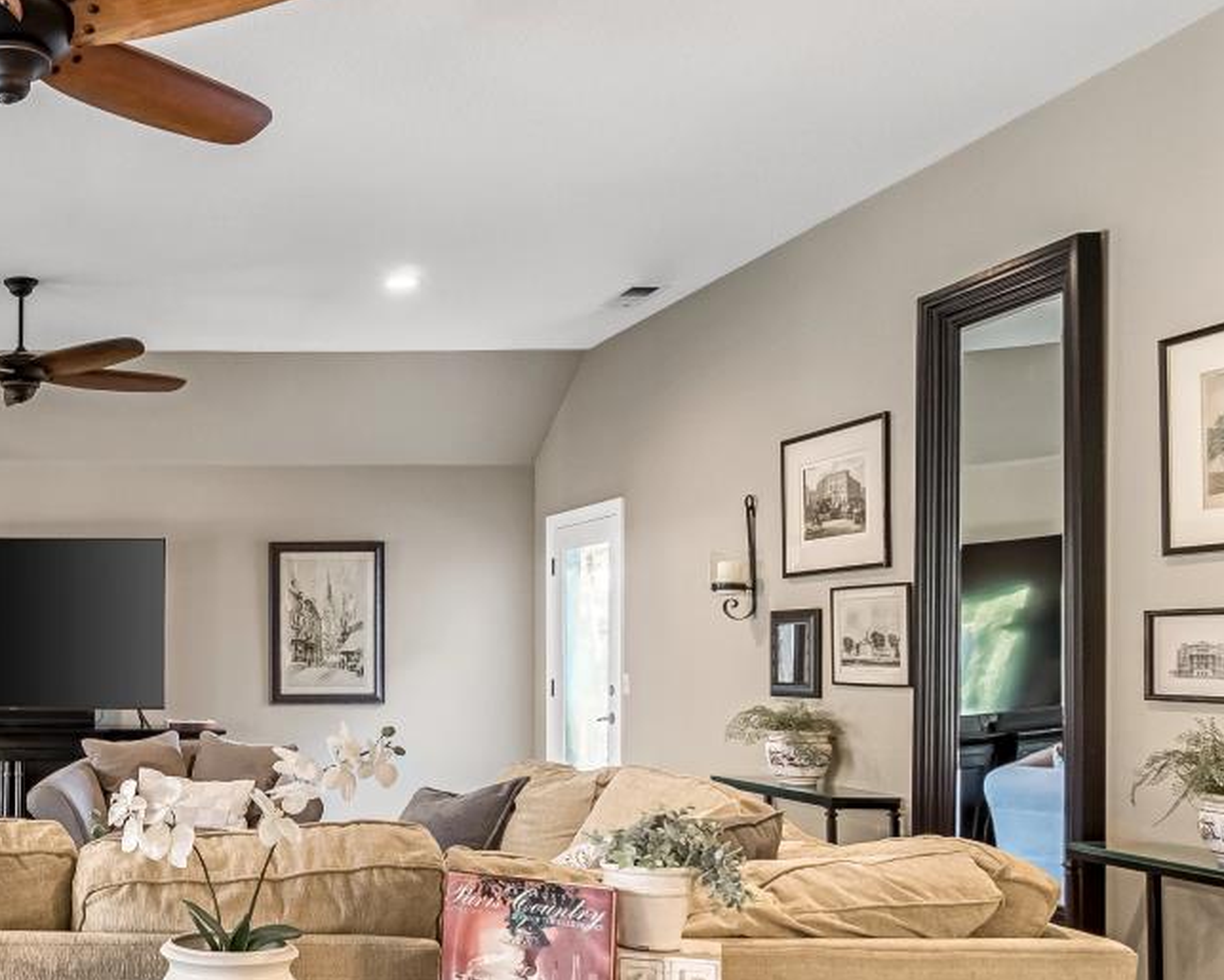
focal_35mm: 36
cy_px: 662
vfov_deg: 40.5
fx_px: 1308
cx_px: 35
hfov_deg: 43.8
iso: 400
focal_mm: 11
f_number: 8
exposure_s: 1/4
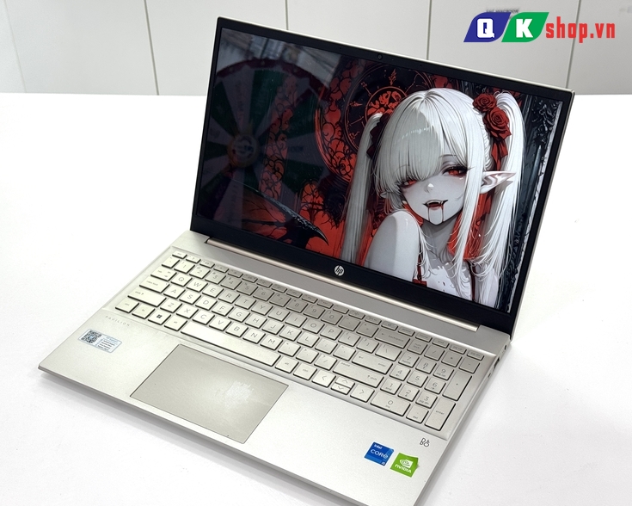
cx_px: 299
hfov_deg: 36.6
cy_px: 256
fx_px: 954
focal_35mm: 51
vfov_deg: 29.7
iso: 50
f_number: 1.78
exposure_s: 1/121
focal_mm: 6.76
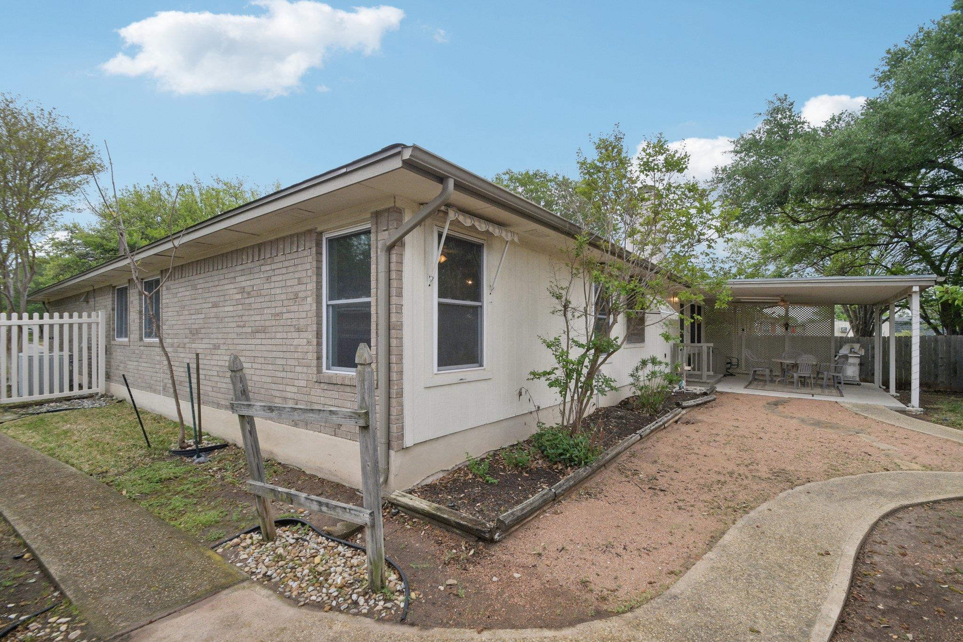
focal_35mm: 15
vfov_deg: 77.3
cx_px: 482
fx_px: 401
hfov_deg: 100.4
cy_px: 321
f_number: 8
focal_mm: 10
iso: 400
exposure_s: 1/320
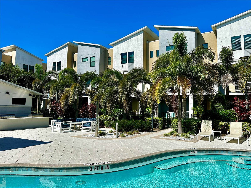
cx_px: 126
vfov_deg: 56.8
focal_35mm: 24
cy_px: 94
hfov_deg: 71.6
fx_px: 174
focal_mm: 6.86
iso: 80
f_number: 1.78
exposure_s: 1/8197
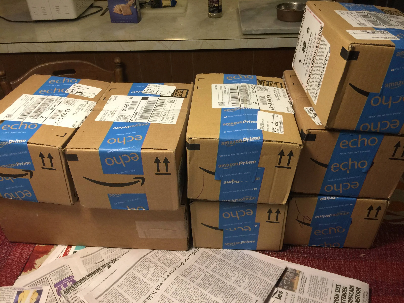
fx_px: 338
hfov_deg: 61.7
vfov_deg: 48.2
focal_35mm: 29
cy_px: 152
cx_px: 202
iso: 50
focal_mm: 4.15
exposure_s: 1/15
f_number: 2.2
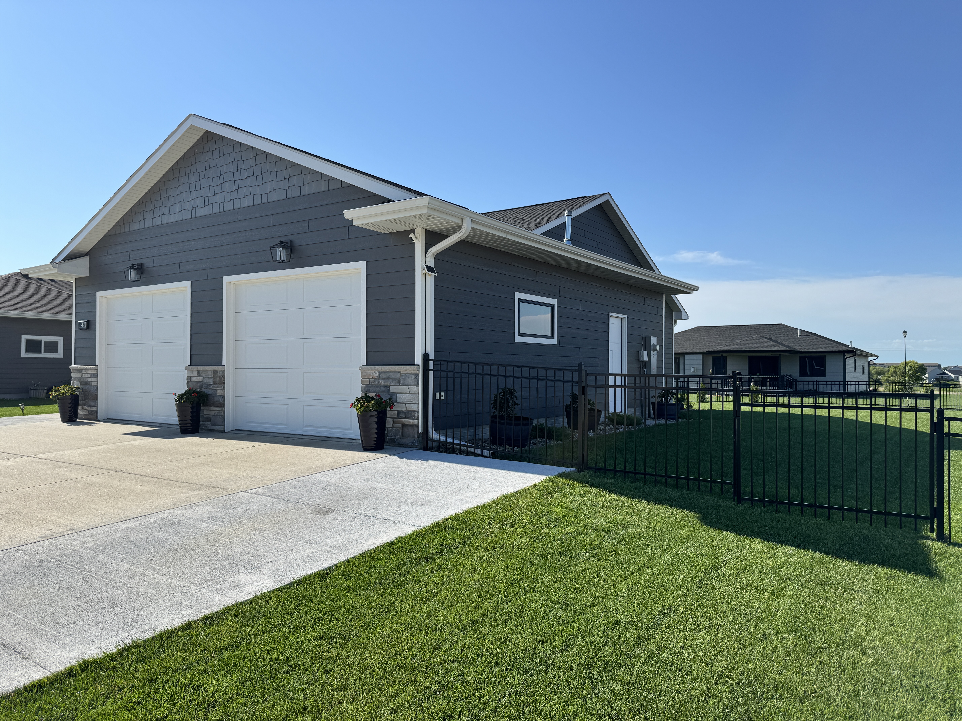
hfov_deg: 71.6
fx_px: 667
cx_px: 481
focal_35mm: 24
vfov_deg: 56.8
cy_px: 360
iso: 80
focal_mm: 6.76
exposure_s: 1/4950
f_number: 1.78
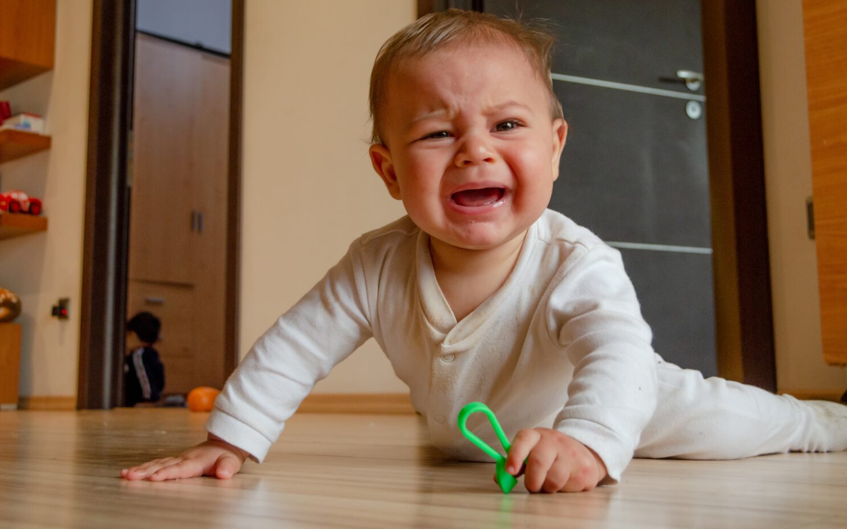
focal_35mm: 41
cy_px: 258
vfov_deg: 31.3
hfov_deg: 48.2
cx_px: 415
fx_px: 946
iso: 640
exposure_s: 1/50
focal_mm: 26
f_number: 5.6
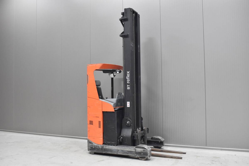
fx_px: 239
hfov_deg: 55.1
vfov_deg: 38.4
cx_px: 124
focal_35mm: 34
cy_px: 83
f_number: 5.6
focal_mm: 23
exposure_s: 1/40
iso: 2000
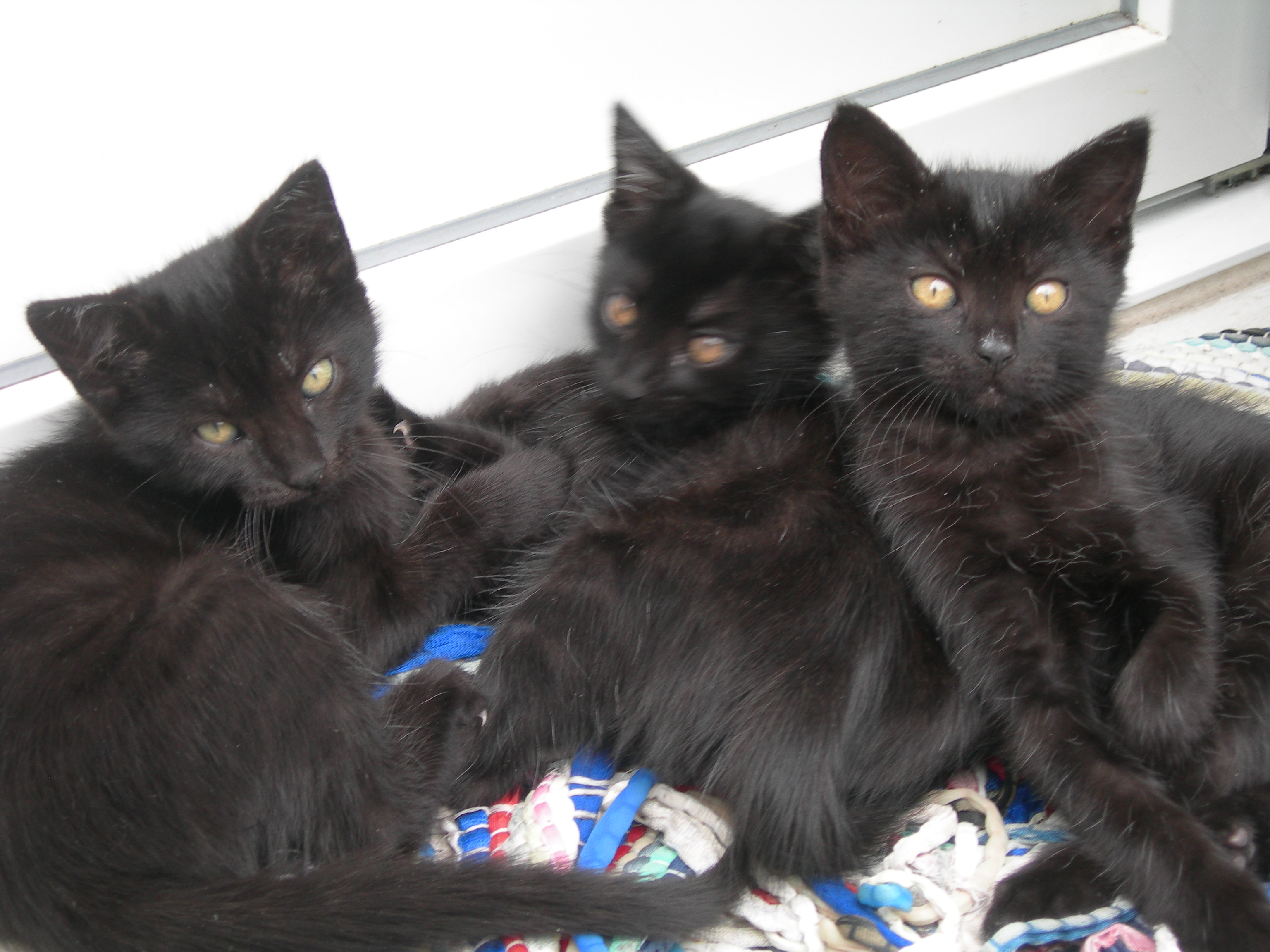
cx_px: 635
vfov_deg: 20.4
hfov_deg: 27.0
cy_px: 476
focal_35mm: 72
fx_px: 2642
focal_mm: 14.9
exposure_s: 1/46.8
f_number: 3.7
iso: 50
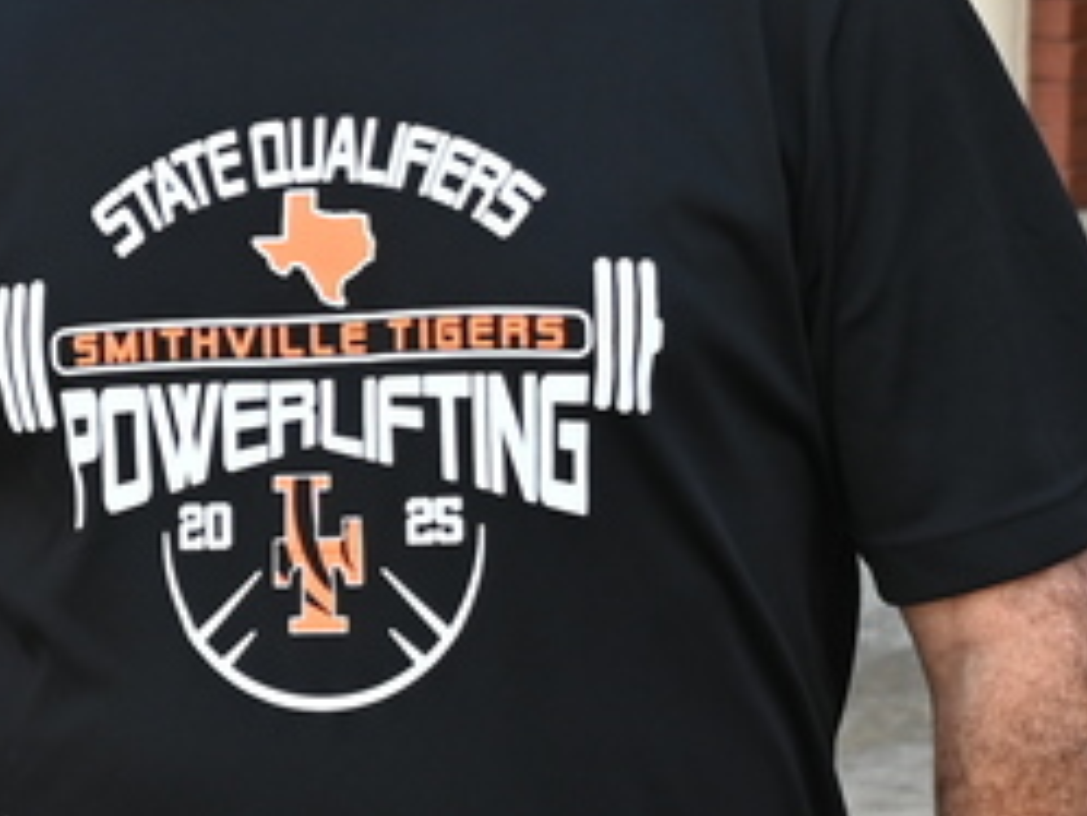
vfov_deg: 8.9
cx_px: -463
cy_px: 98
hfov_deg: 11.5
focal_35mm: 166
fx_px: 5215
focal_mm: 28
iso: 200
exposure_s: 1/250
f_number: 5.6
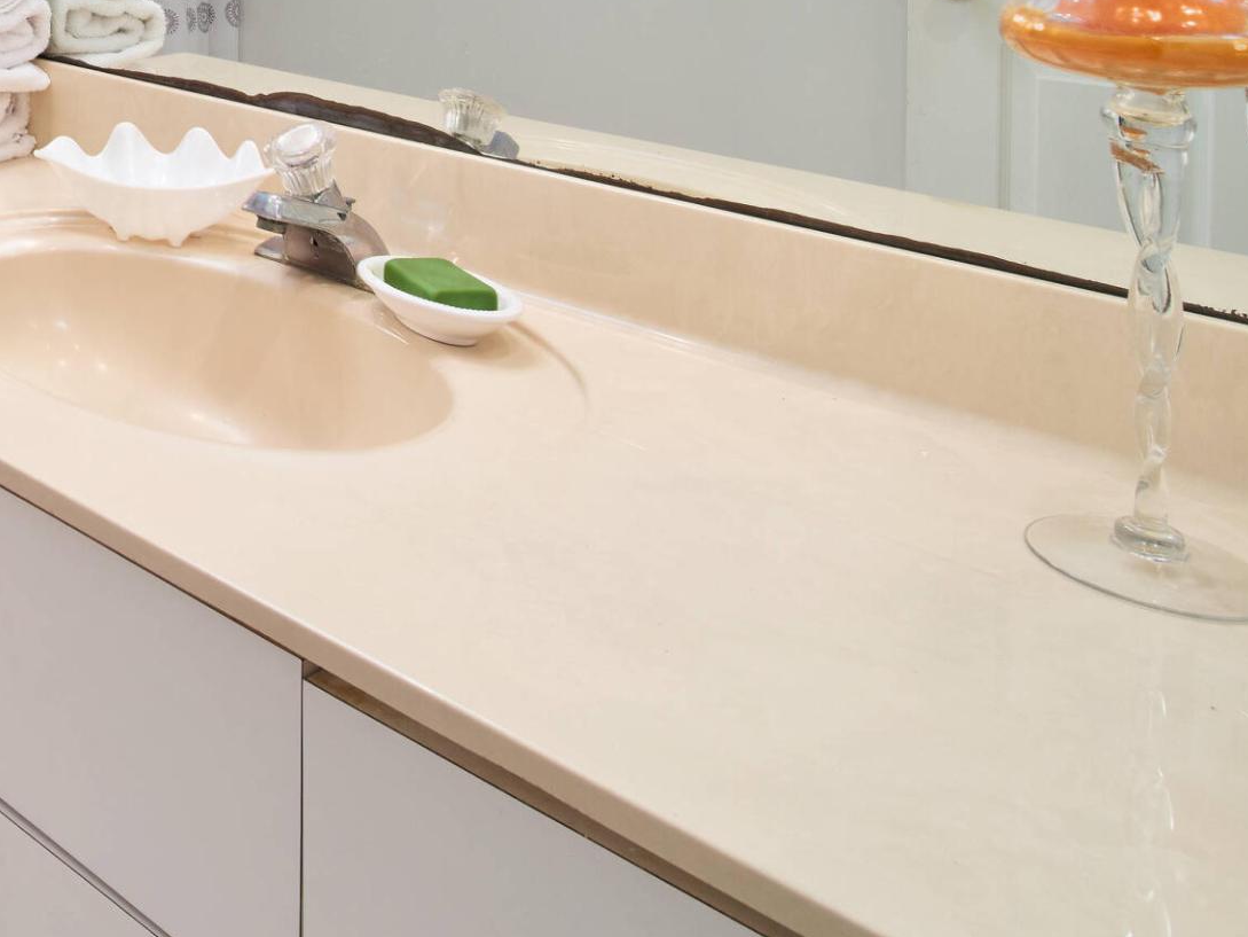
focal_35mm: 37
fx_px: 1334
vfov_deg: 31.5
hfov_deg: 39.9
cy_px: -226
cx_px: -151
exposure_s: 1/250
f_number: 5.6
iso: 100
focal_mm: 7
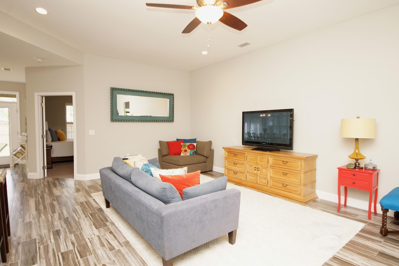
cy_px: 133
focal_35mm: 18
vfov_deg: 67.4
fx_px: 200
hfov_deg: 90.0
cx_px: 200
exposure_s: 1/60
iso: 640
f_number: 4.5
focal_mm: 12
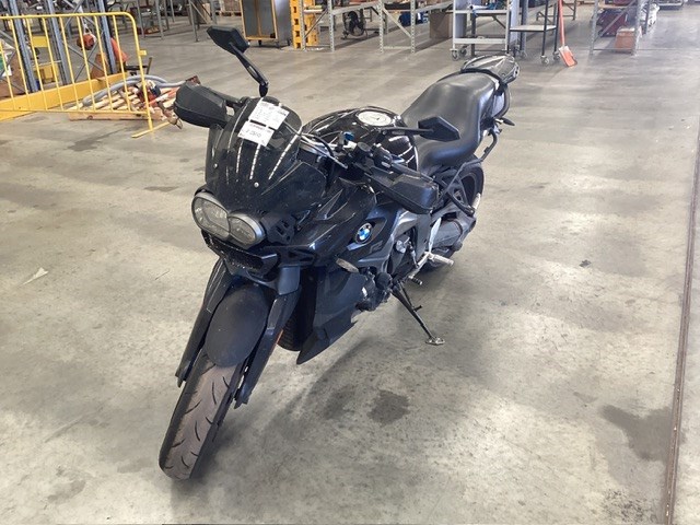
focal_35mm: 31
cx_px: 350
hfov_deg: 58.4
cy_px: 262
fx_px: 627
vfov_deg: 45.4
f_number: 2.4
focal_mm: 3.3
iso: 100
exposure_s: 1/60
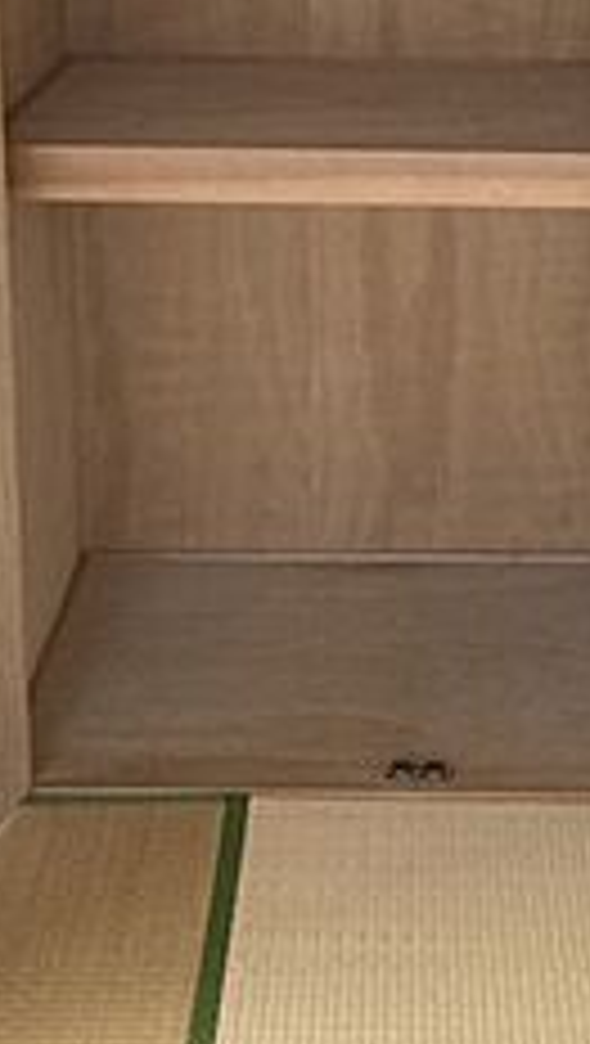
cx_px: 414
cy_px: 140
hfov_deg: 19.1
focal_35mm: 63
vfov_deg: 32.0
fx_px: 1747
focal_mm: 3.99
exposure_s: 1/121
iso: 64
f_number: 1.8
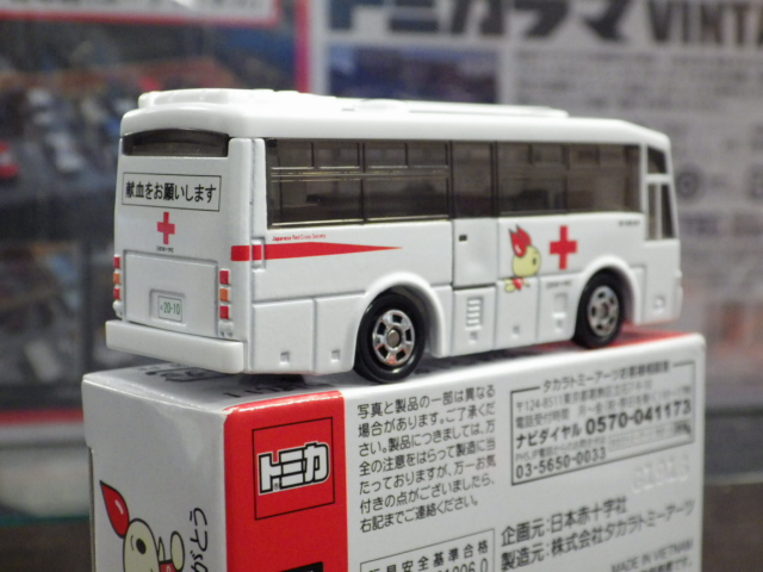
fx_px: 1300
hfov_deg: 32.7
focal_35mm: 59
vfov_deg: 24.8
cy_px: 286
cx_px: 382
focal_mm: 10.7
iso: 800
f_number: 4
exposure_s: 1/30
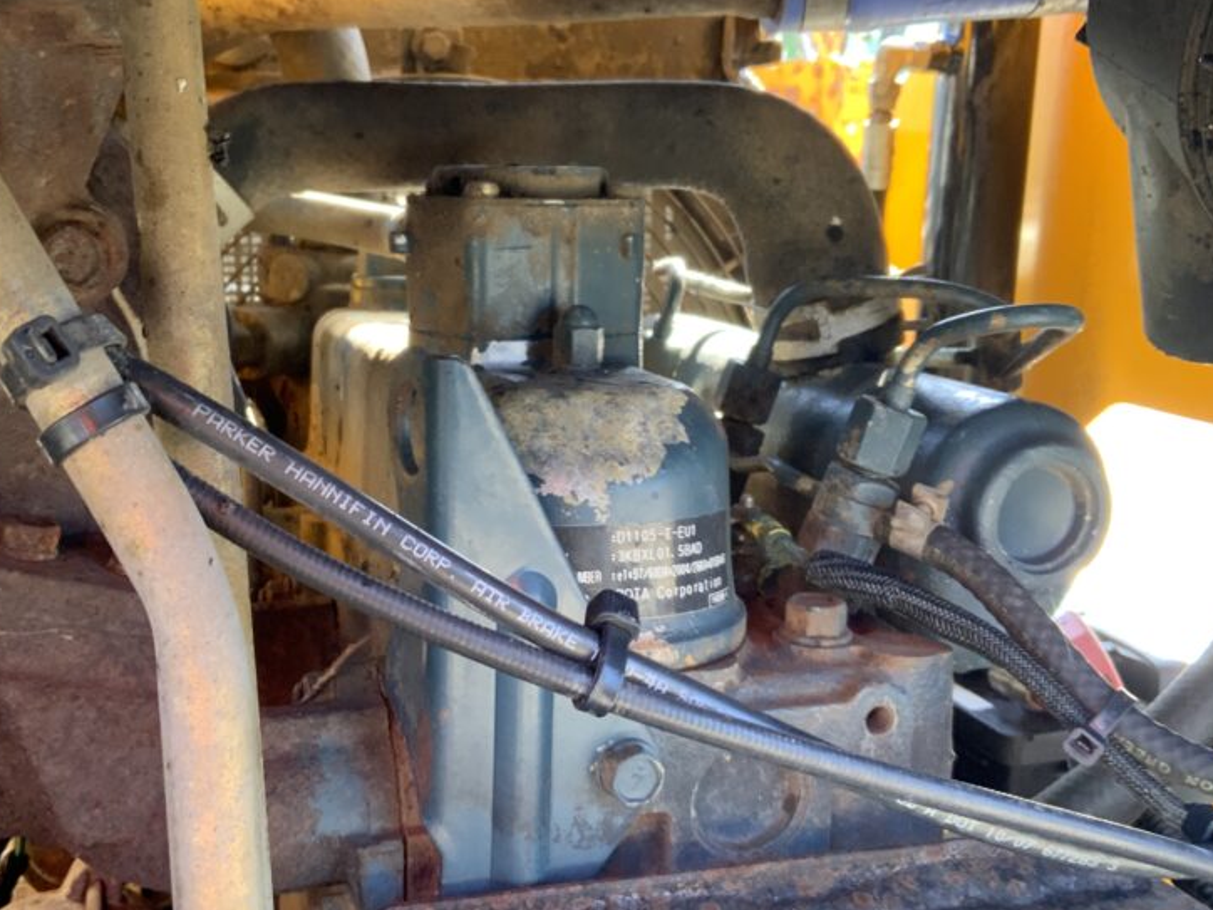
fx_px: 1437
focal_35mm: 41
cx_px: 538
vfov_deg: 35.1
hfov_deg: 45.7
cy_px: 494
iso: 64
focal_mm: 3
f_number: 1.8
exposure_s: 1/88
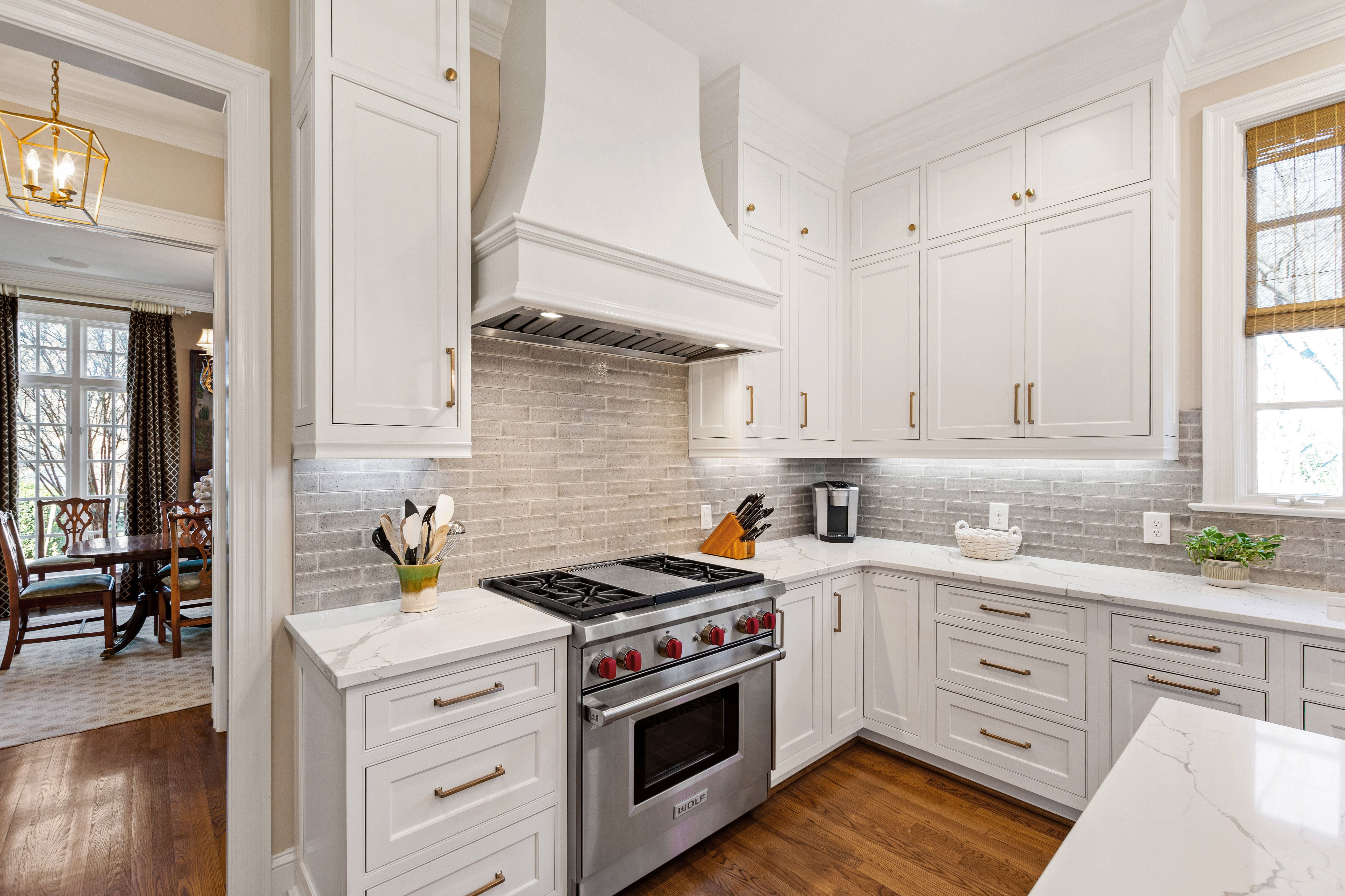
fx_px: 560
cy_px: 448
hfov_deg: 100.4
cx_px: 672
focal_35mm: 15
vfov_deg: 77.3
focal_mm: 10
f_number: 8
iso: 100
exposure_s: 1/1.25
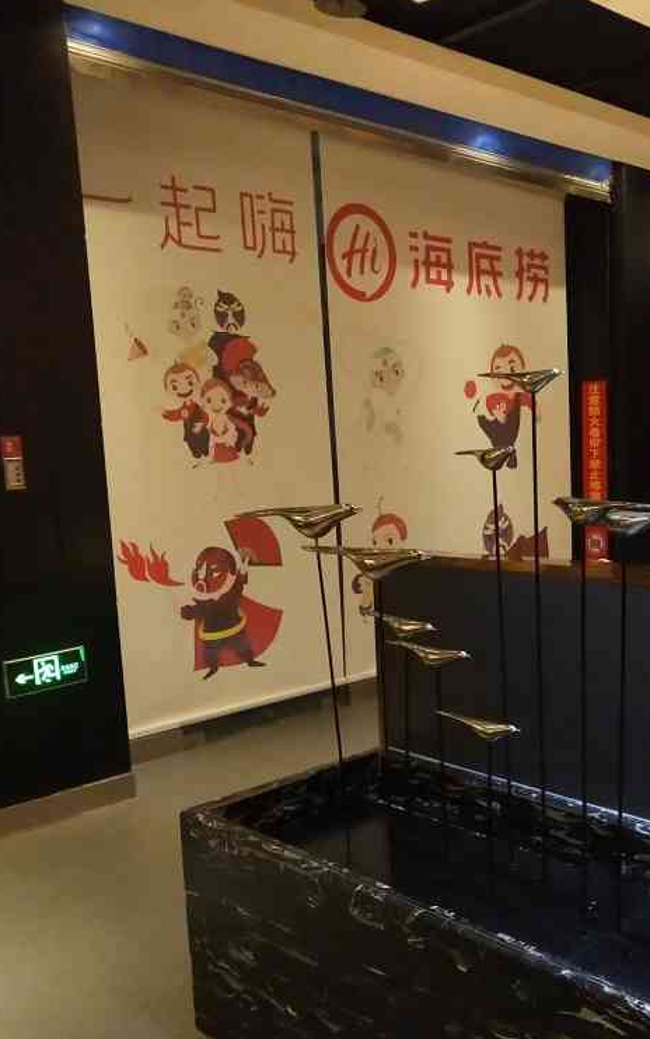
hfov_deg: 31.8
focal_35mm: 40
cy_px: 597
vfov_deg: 49.1
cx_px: 416
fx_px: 1133
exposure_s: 1/33.3
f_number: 1.8
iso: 666
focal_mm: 3.95
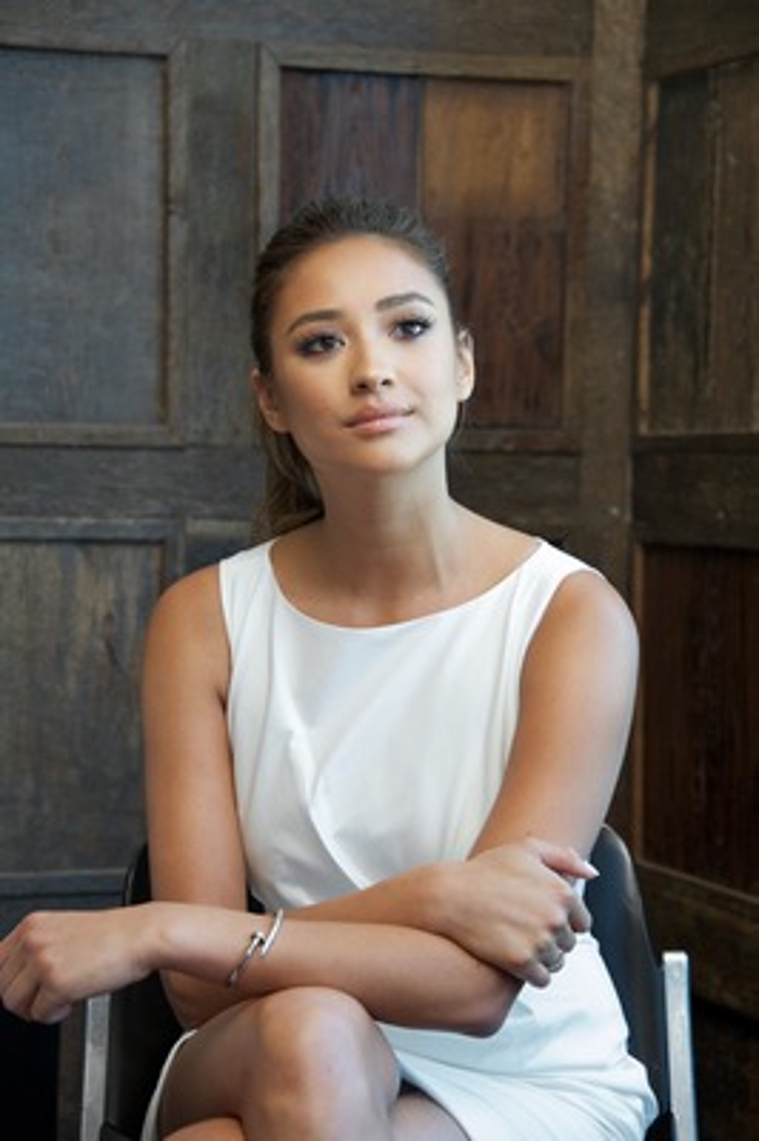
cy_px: 570
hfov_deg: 11.2
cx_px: 380
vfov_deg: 16.8
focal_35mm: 122
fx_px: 3865
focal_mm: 122
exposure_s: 1/60
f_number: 6.3
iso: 1000
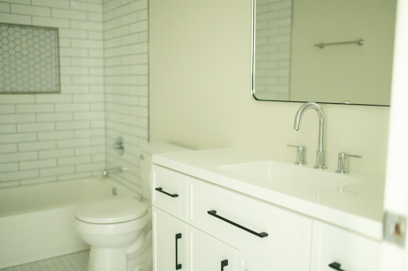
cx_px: 204
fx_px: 396
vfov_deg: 37.8
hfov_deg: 54.5
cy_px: 136
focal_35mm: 35
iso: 40000
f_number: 1.8
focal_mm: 35
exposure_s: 1/400
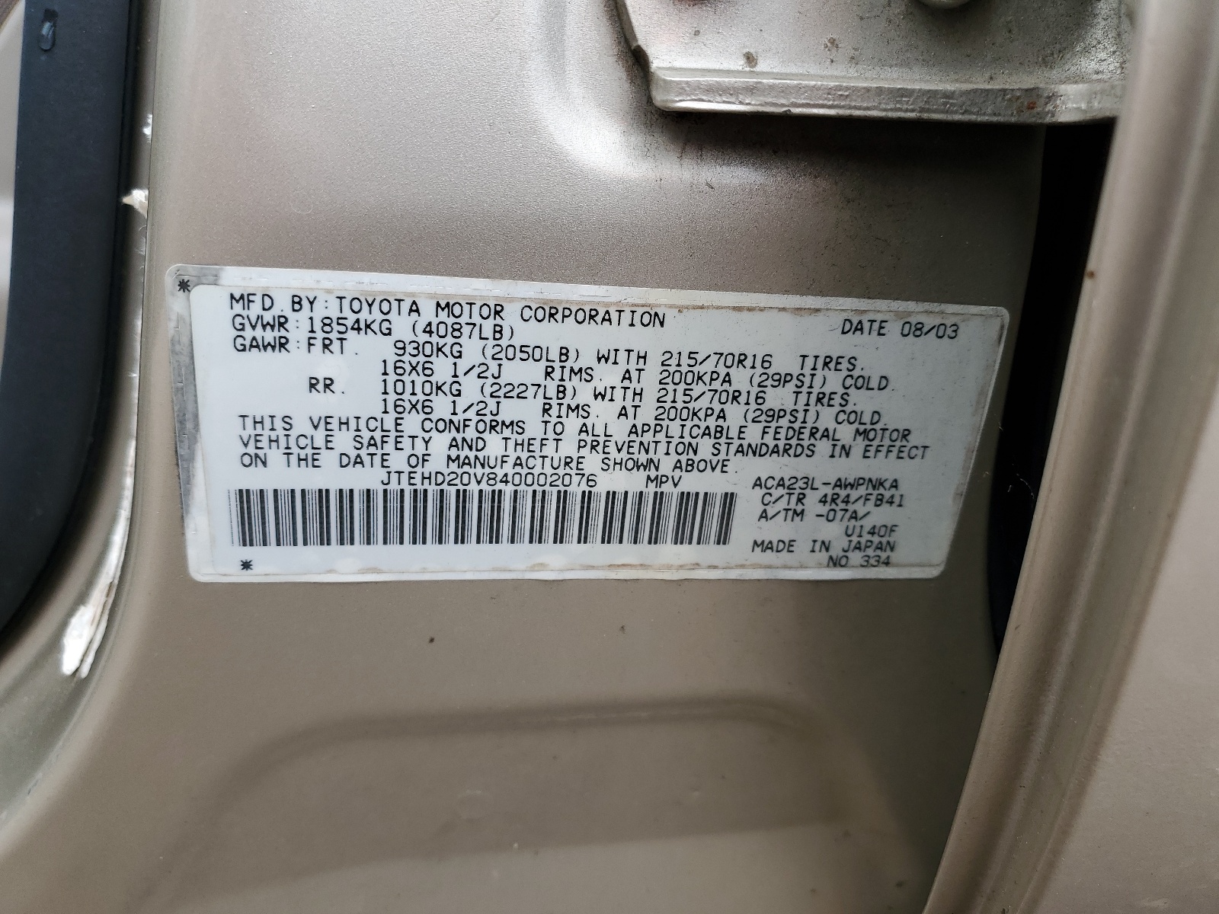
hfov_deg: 67.3
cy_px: 457
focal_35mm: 26
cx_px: 610
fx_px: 916
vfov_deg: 53.1
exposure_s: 1/556
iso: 50
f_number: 1.5
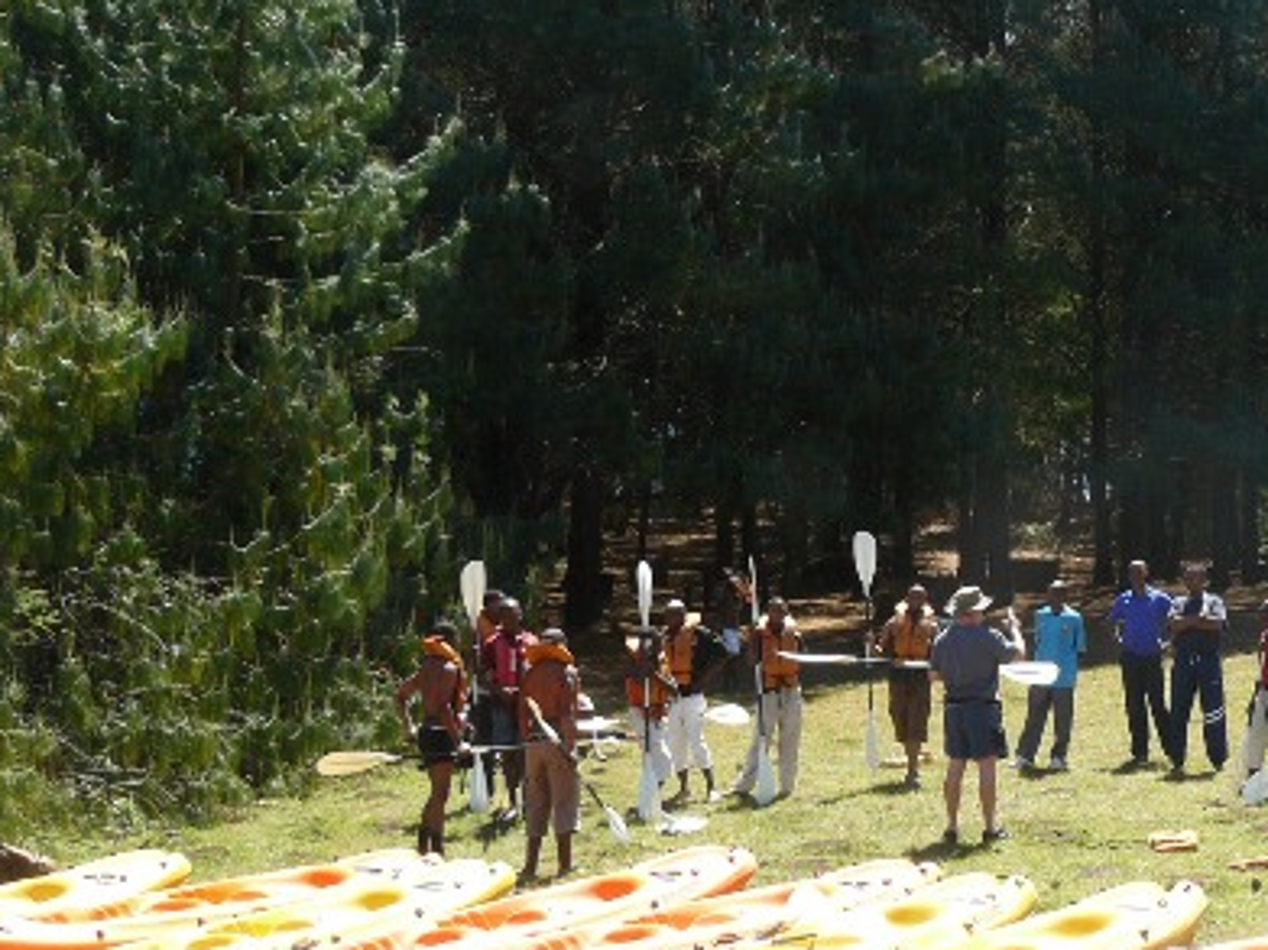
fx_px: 2161
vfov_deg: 24.8
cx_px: 937
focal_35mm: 59
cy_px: 490
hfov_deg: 32.2
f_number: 4.5
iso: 100
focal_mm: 6
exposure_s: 1/200
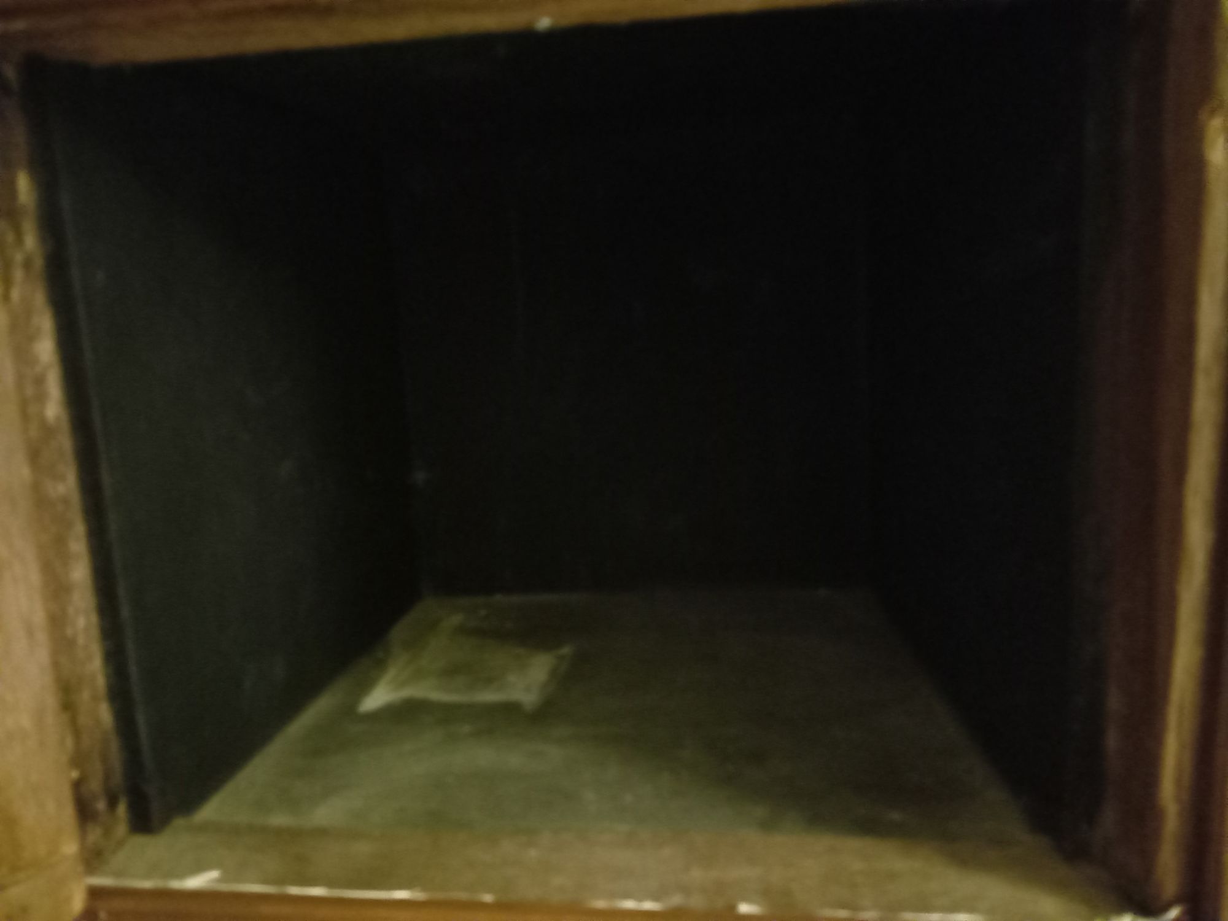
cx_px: 614
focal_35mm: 26
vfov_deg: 53.1
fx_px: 922
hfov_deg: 67.3
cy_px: 460
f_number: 1.8
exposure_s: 1/12.5
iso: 6393
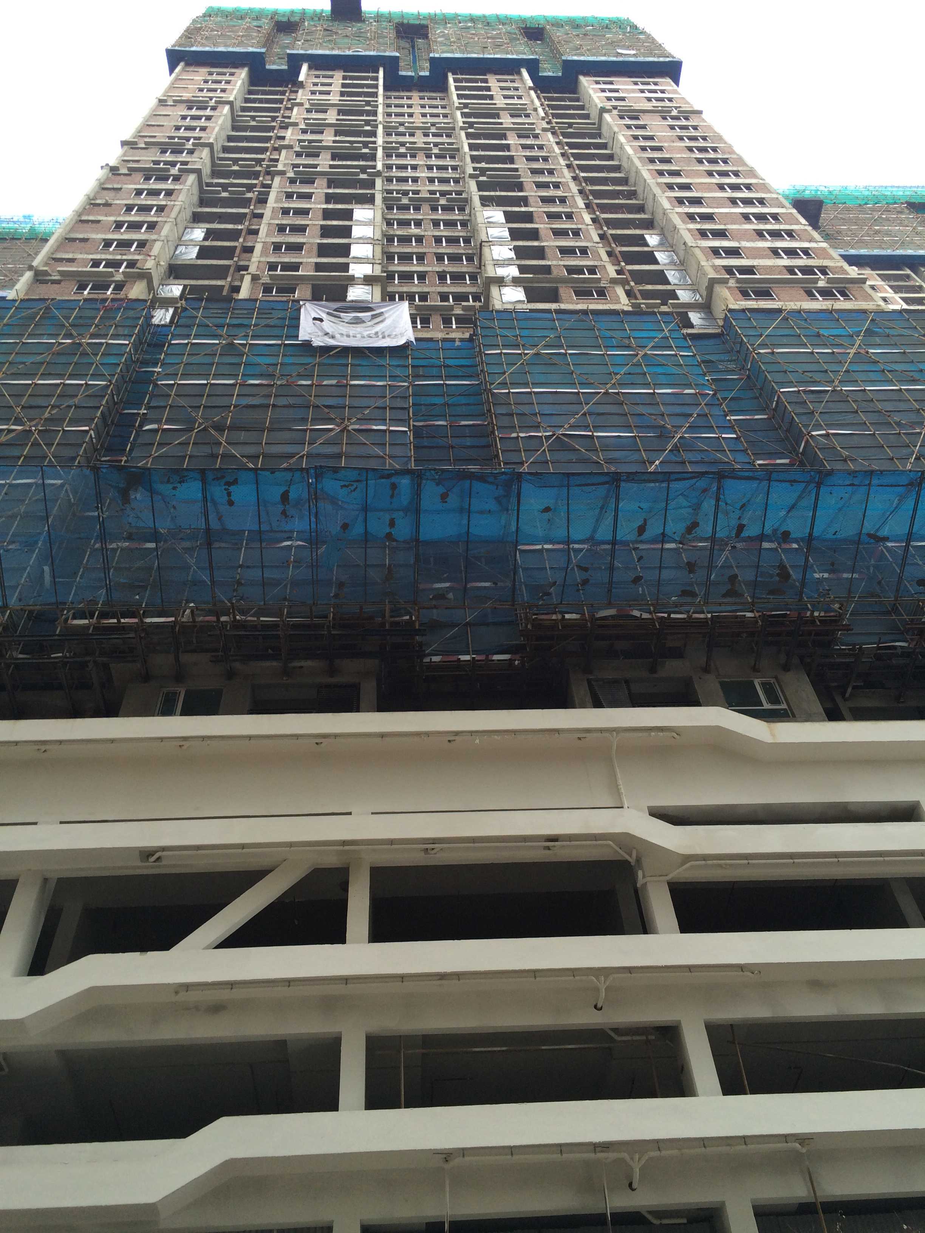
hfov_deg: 46.8
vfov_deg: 60.0
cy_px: 616
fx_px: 1069
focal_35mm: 30
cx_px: 462
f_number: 2.2
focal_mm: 4.12
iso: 40
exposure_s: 1/60
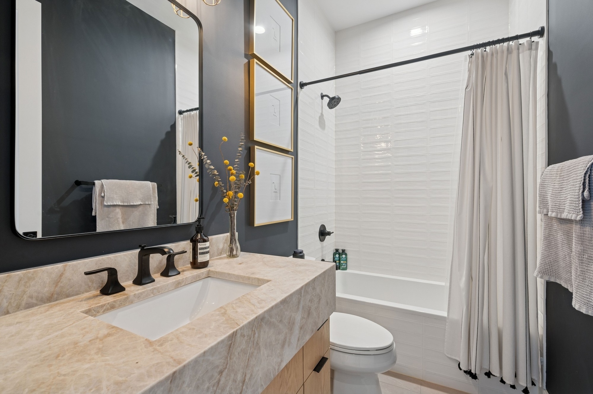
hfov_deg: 96.8
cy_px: 197
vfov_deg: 73.7
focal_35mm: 16
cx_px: 296
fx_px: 263
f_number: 9.5
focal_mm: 16
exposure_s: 1/2
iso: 200
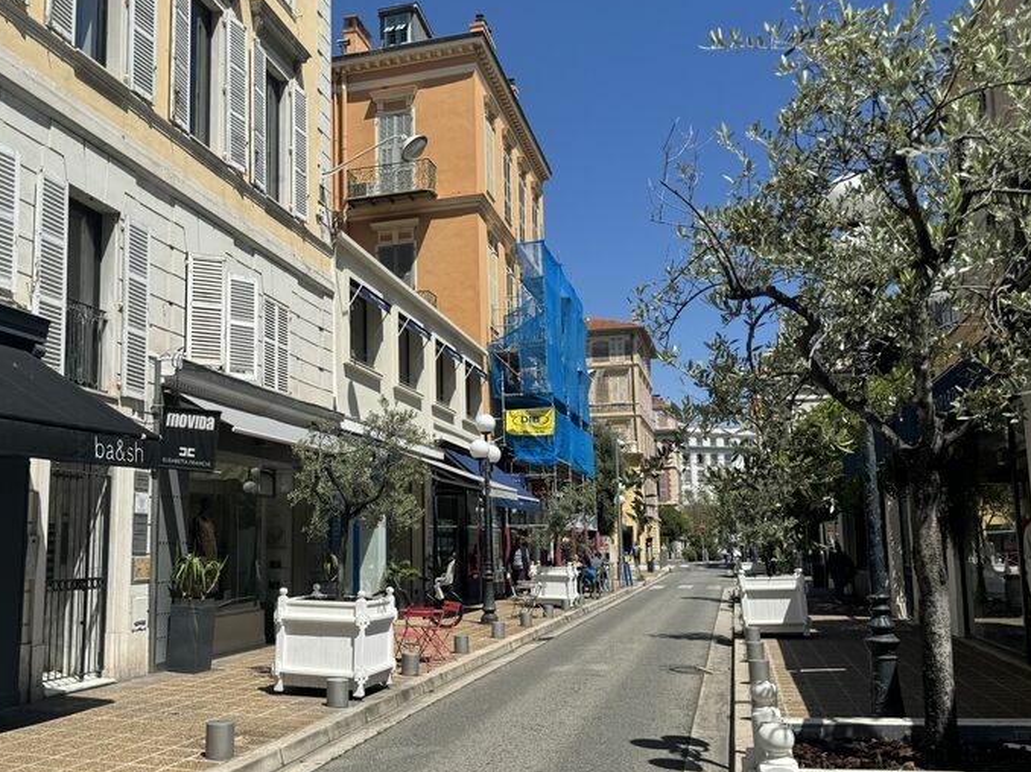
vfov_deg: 41.8
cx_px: 389
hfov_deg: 53.4
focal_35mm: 34
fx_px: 1012
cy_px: 409
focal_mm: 6.76
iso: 80
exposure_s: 1/6410
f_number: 1.78
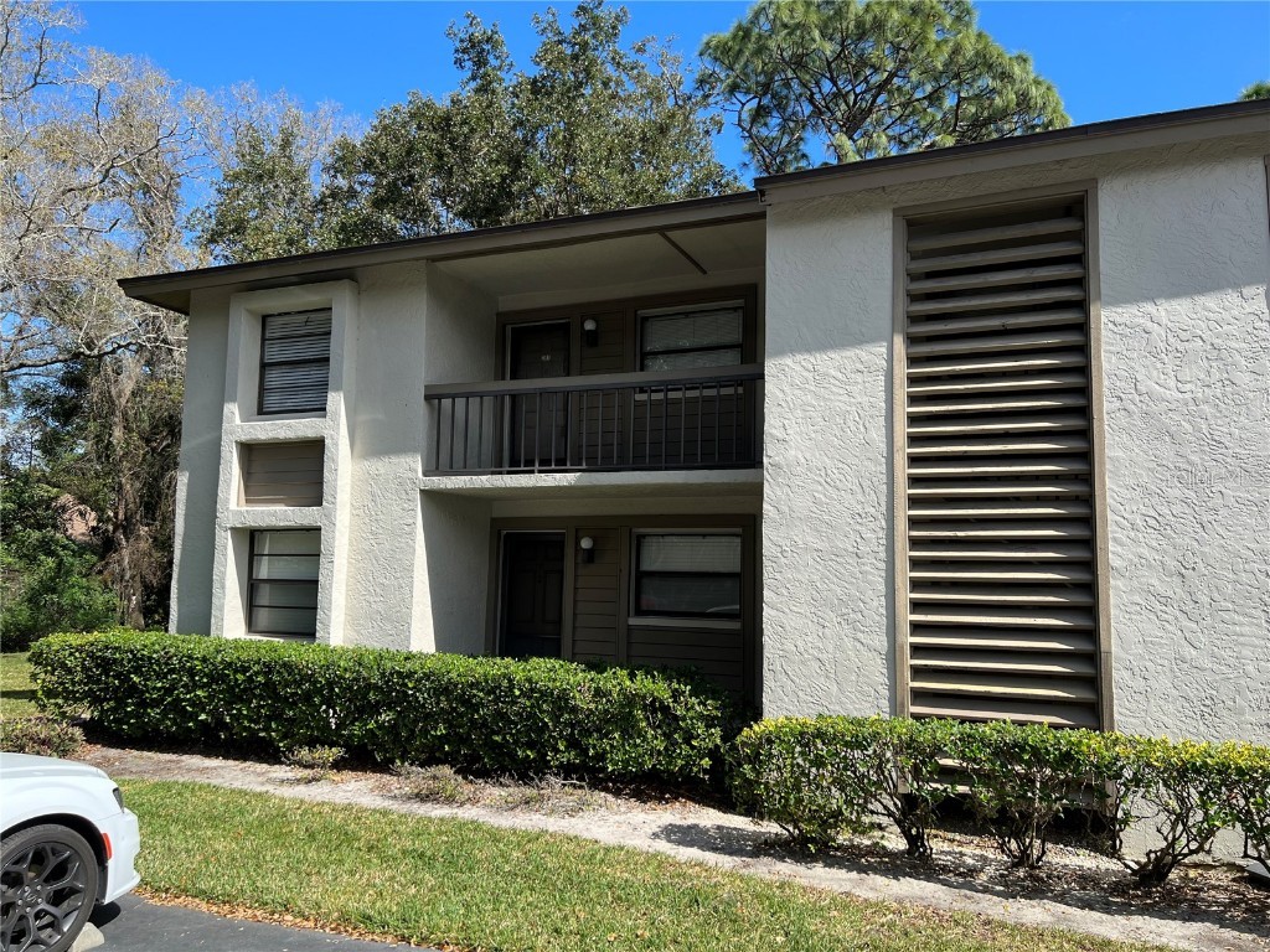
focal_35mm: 26
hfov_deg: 67.3
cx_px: 635
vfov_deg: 53.1
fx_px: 954
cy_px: 476
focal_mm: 5.7
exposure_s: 1/2353
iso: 50
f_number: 1.5
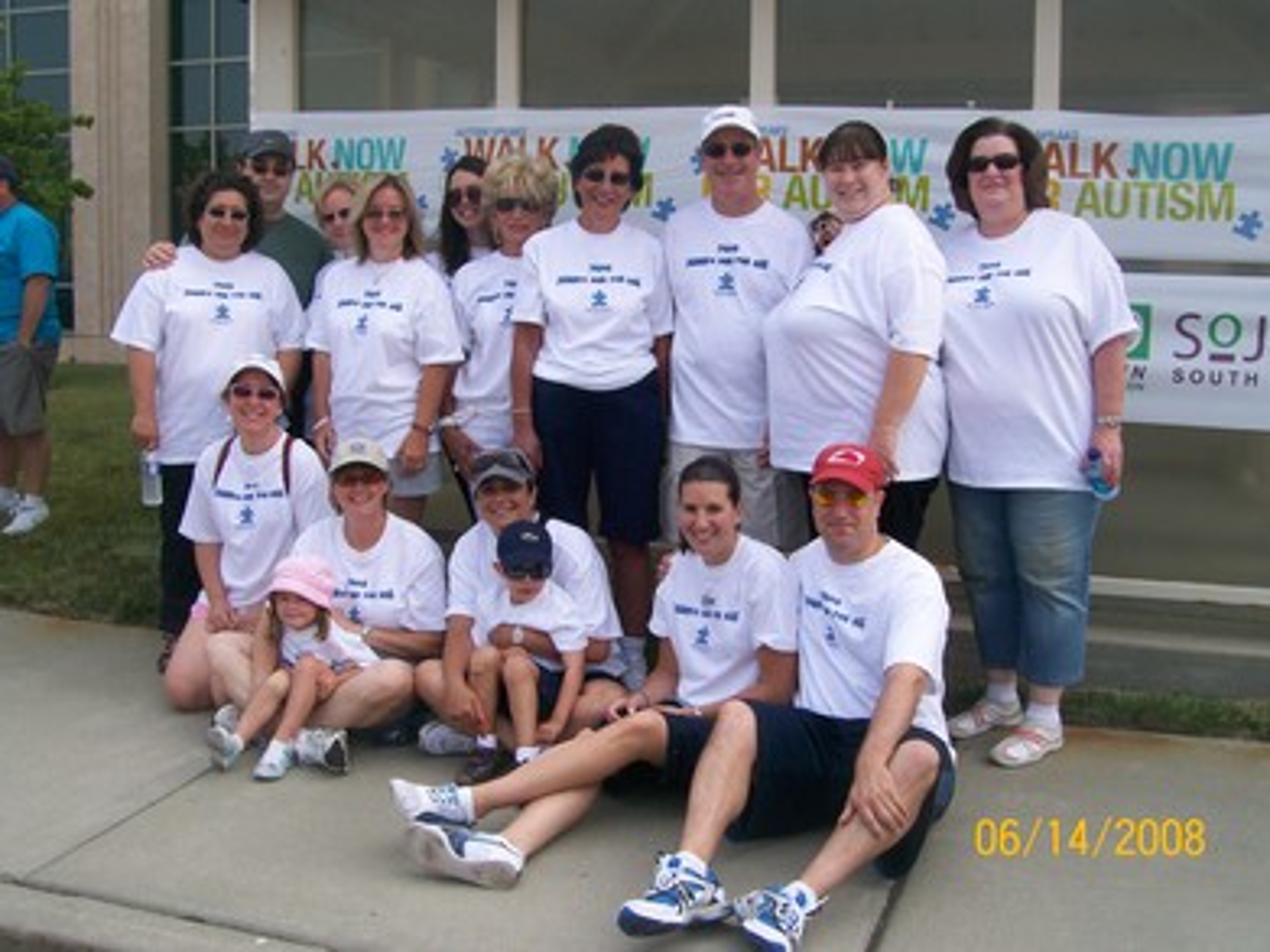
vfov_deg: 39.6
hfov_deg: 51.4
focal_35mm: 36
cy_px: 476
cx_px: 635
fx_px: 1320
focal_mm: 6
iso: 80
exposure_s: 1/378
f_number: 4.8
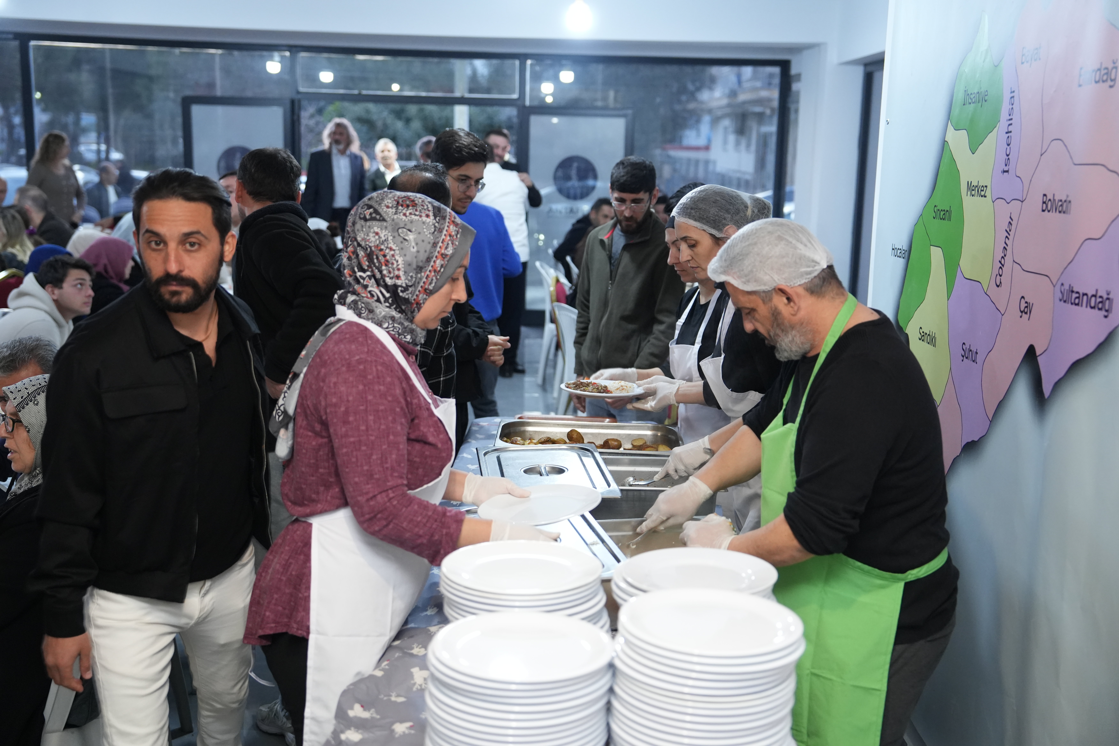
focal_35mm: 43
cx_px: 560
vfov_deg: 31.2
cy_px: 373
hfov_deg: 45.4
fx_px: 1336
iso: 3200
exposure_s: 1/100
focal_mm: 43
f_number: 2.8
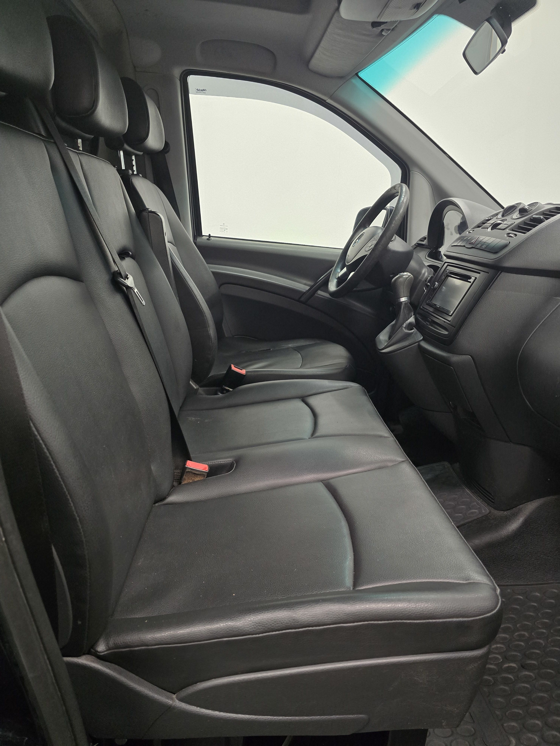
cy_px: 373
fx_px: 496
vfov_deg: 73.9
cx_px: 280
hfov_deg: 58.9
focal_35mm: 23
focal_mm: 6.3
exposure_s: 1/100
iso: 800
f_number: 1.7
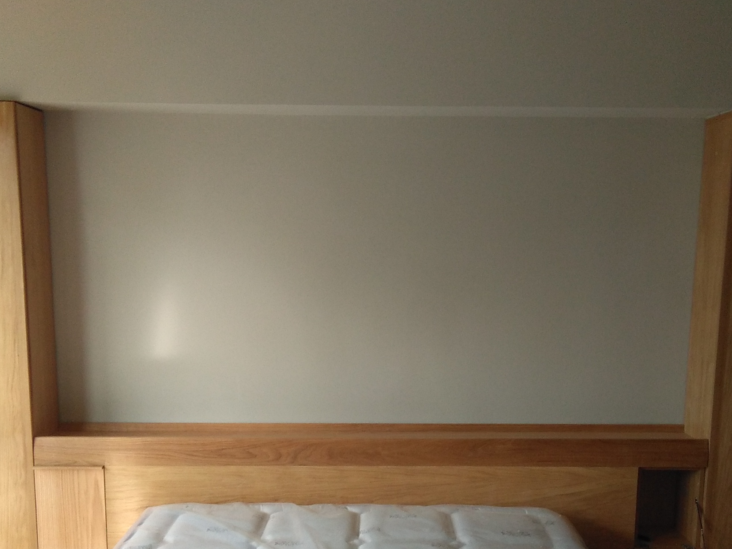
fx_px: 888
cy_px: 398
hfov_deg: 44.8
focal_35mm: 42
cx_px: 383
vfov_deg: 33.8
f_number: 2.2
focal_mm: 2.34
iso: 100
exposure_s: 1/134
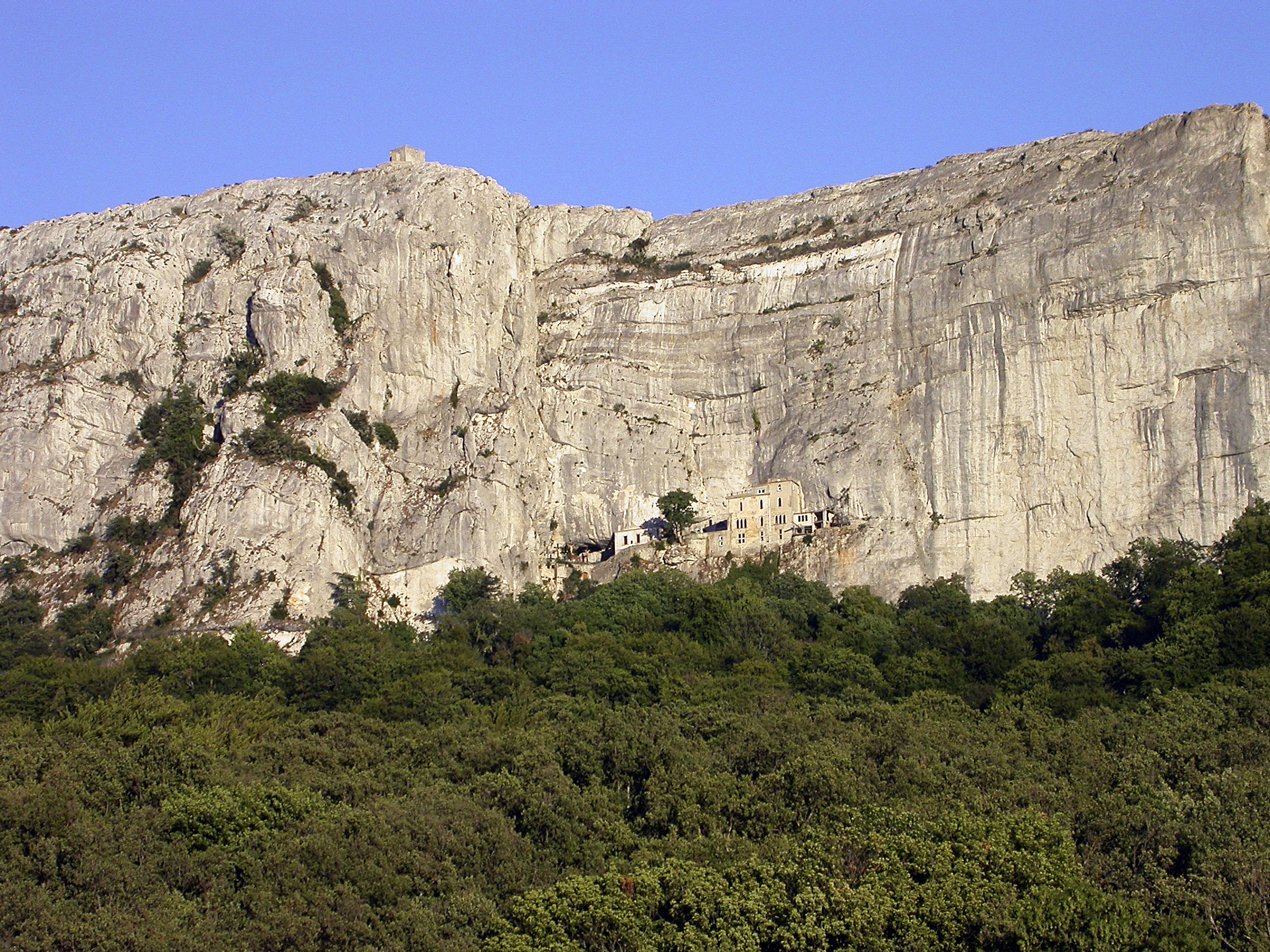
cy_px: 476
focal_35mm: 127
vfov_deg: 11.7
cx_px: 635
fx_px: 4659
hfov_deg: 15.5
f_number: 5.8
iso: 100
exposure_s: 1/444
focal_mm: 26.4
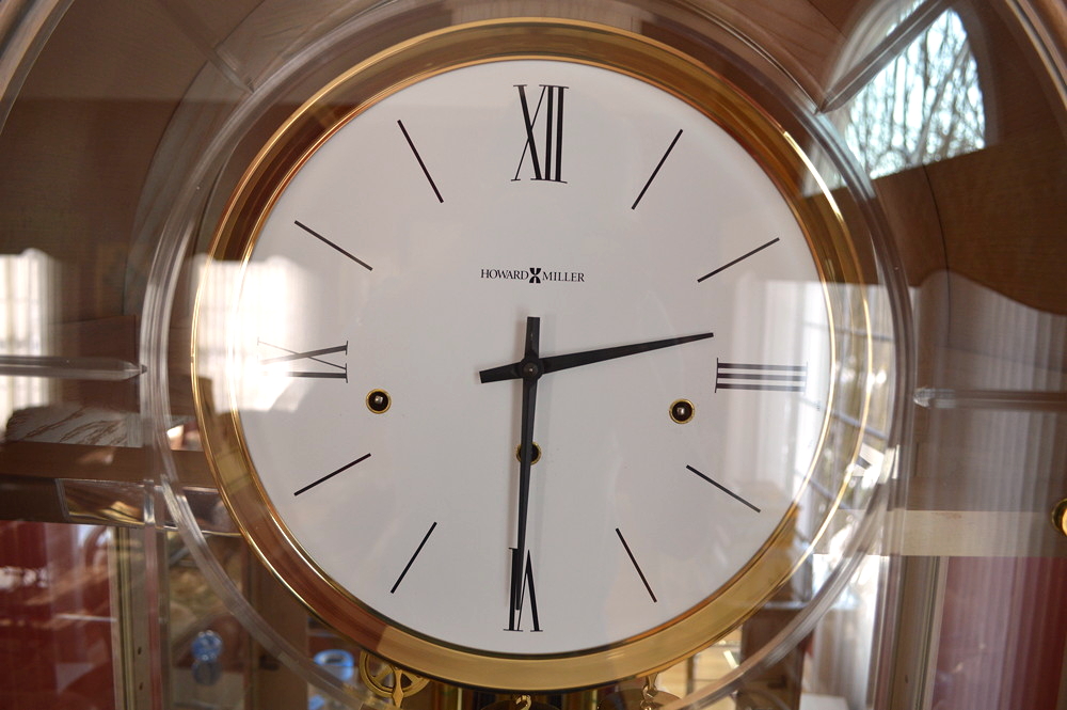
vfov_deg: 47.9
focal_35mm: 27
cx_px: 534
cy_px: 355
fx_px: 800
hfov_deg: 67.4
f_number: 4.5
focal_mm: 18
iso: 400
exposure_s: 1/80
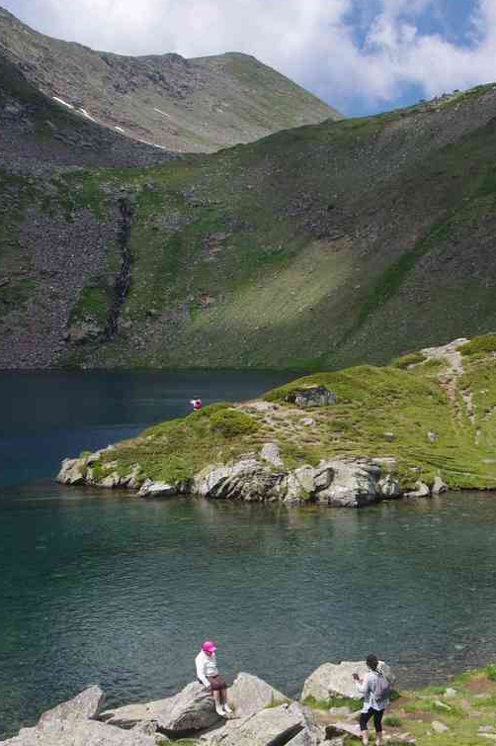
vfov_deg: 35.0
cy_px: 433
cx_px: 317
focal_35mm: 57
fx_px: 1179
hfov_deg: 23.7
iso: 200
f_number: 11
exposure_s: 1/60
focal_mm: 29.4
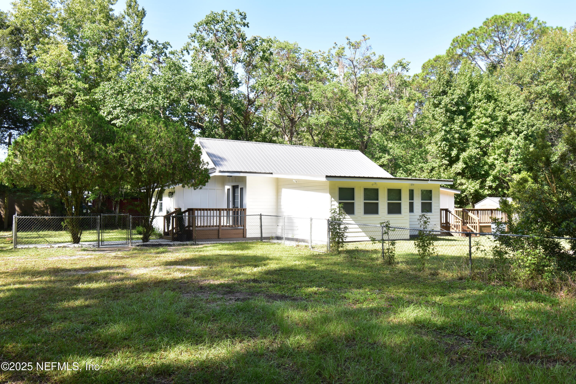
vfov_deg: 43.6
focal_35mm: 30
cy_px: 192
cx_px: 288
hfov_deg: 61.9
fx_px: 480
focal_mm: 20
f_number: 10
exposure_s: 1/30
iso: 100
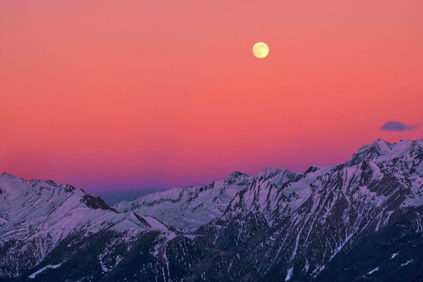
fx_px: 1762
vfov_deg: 9.1
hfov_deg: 13.7
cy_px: 141
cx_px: 212
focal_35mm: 150
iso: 800
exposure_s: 1/180
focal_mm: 99.8
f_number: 10
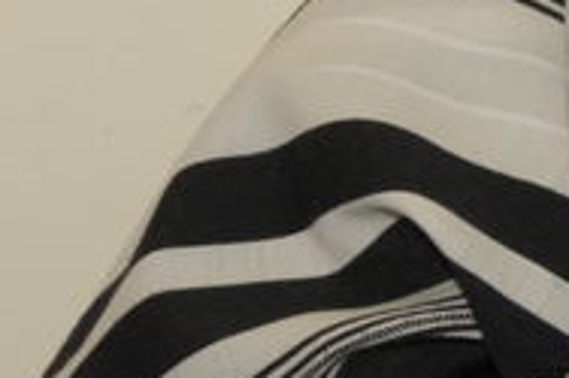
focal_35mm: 312
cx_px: 2088
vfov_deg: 4.4
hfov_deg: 5.8
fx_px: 4927
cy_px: 101
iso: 640
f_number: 5.6
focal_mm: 28
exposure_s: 1/60
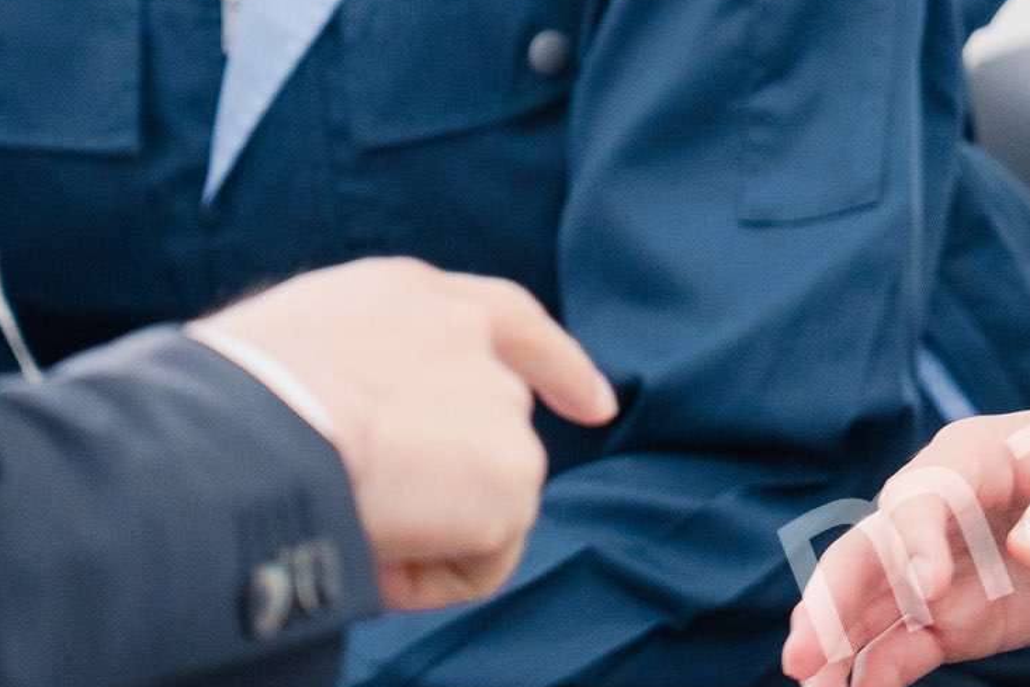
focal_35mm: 382
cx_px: 693
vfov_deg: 3.6
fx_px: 10931
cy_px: -328
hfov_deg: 5.4
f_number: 2.8
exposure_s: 1/320
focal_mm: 70
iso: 500
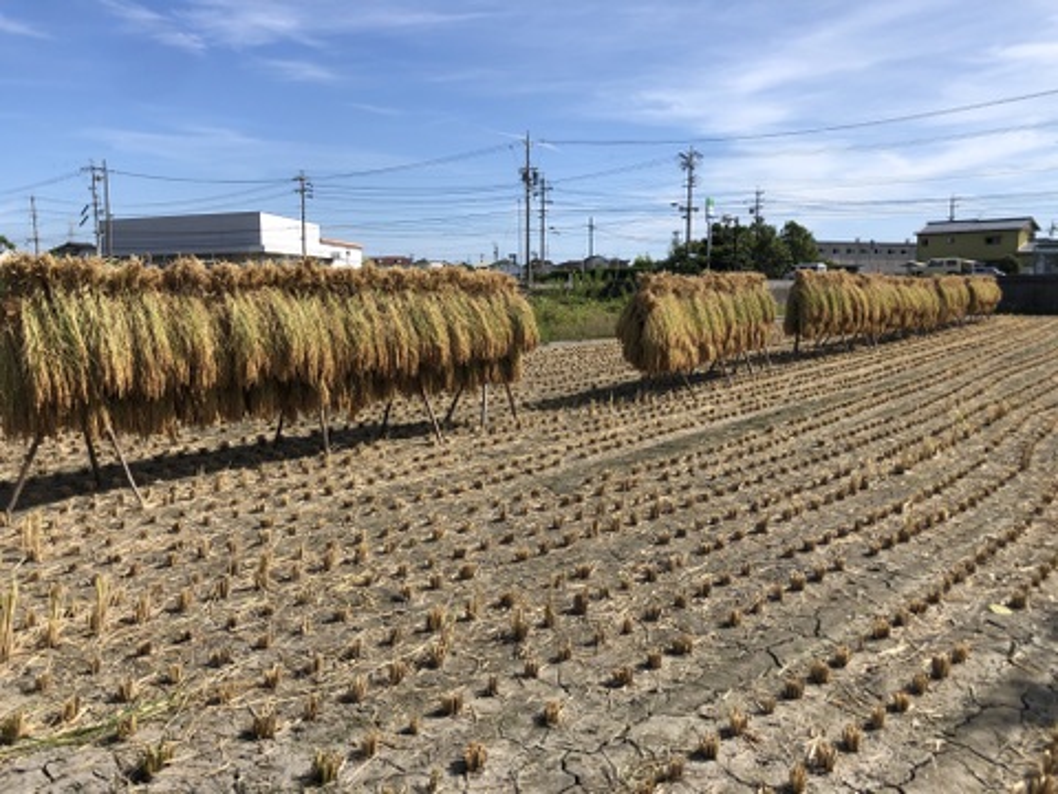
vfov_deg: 49.7
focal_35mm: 28
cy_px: 397
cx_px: 529
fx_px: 856
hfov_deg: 63.4
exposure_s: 1/2288
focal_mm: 3.99
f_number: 1.8
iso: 20
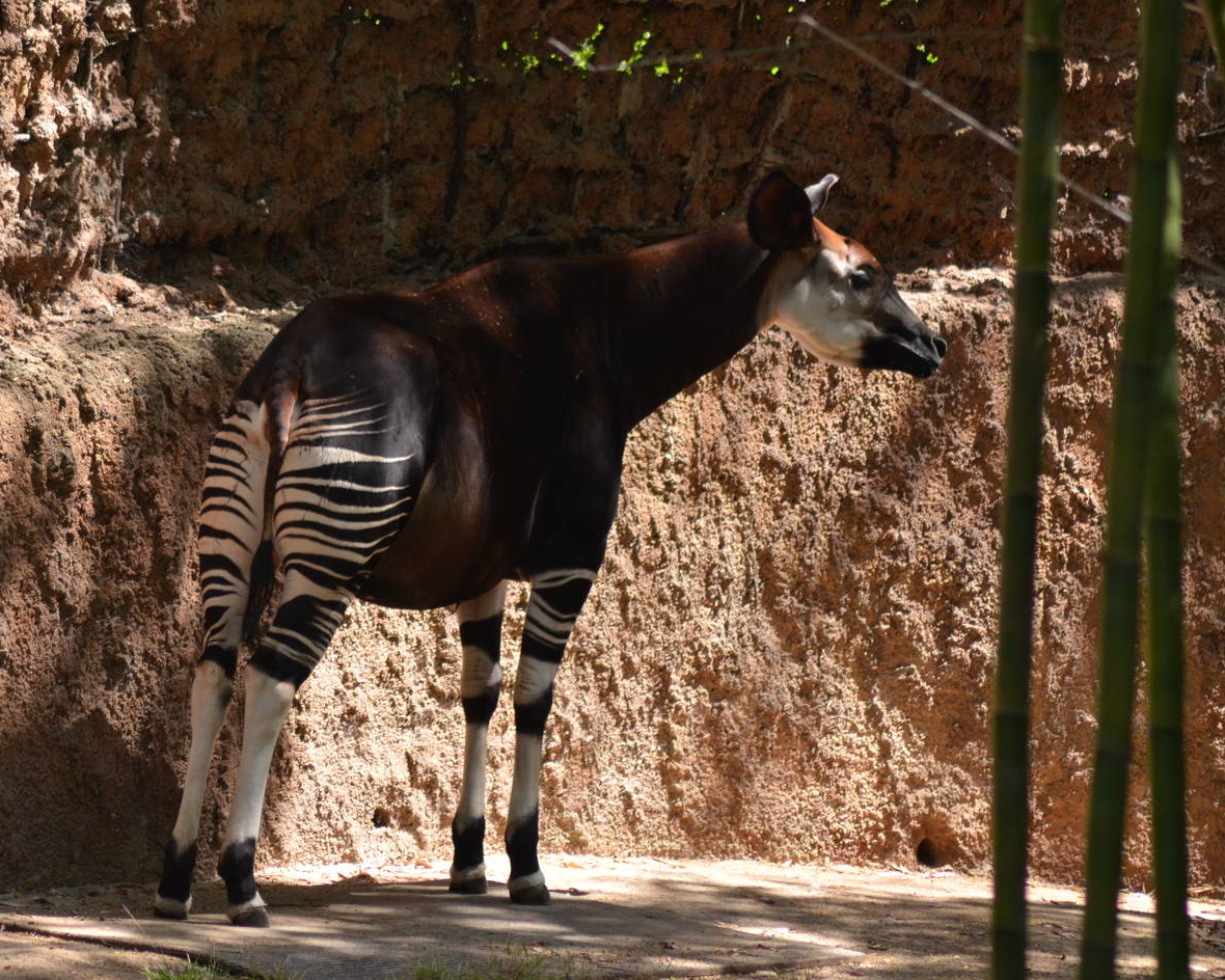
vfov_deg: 3.9
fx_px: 14502
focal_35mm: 400
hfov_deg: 4.8
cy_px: 533
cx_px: 438
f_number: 4.8
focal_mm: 210
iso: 800
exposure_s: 1/800
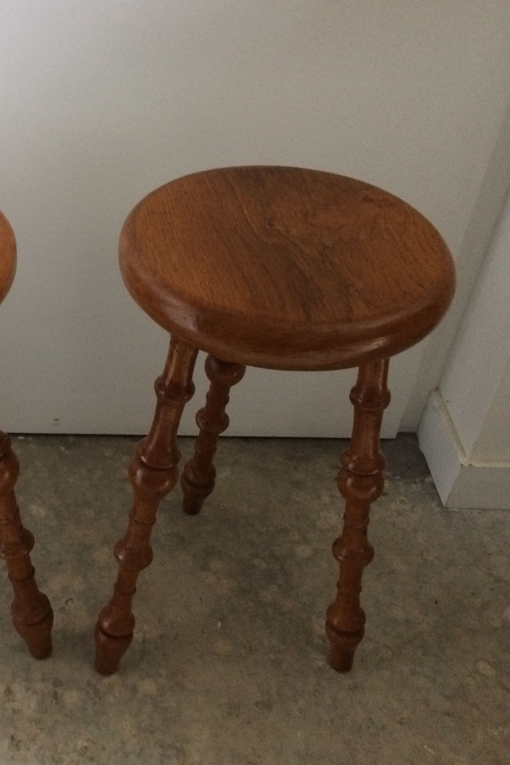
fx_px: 871
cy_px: 379
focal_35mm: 41
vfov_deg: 47.4
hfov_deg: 31.1
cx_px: 48
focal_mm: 4.15
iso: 320
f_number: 2.2
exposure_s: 1/17
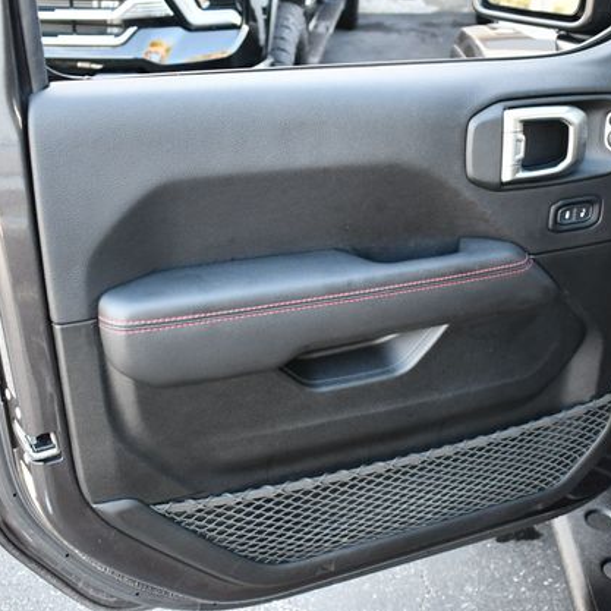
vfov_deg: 36.1
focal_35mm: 47
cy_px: 302
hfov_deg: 36.0
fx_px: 939
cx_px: 349
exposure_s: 1/125
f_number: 3.5
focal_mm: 18
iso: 900
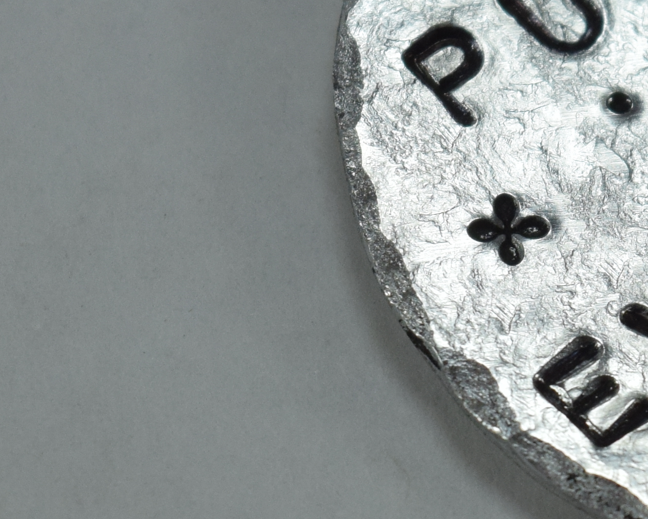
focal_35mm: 351
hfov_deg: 5.5
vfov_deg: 4.4
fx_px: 6733
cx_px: 883
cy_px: 56
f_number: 10
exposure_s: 1/500
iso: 400
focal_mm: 55
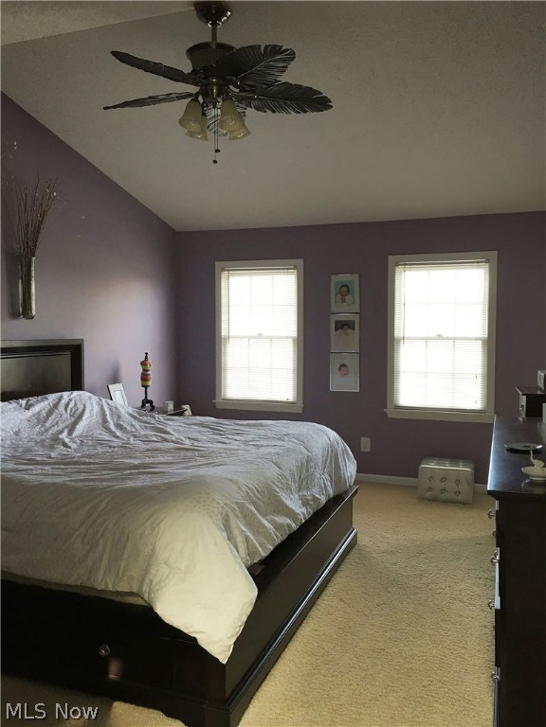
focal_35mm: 29
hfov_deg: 48.2
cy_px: 364
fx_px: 610
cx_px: 273
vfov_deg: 61.7
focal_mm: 4.15
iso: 25
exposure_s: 1/30
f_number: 2.2
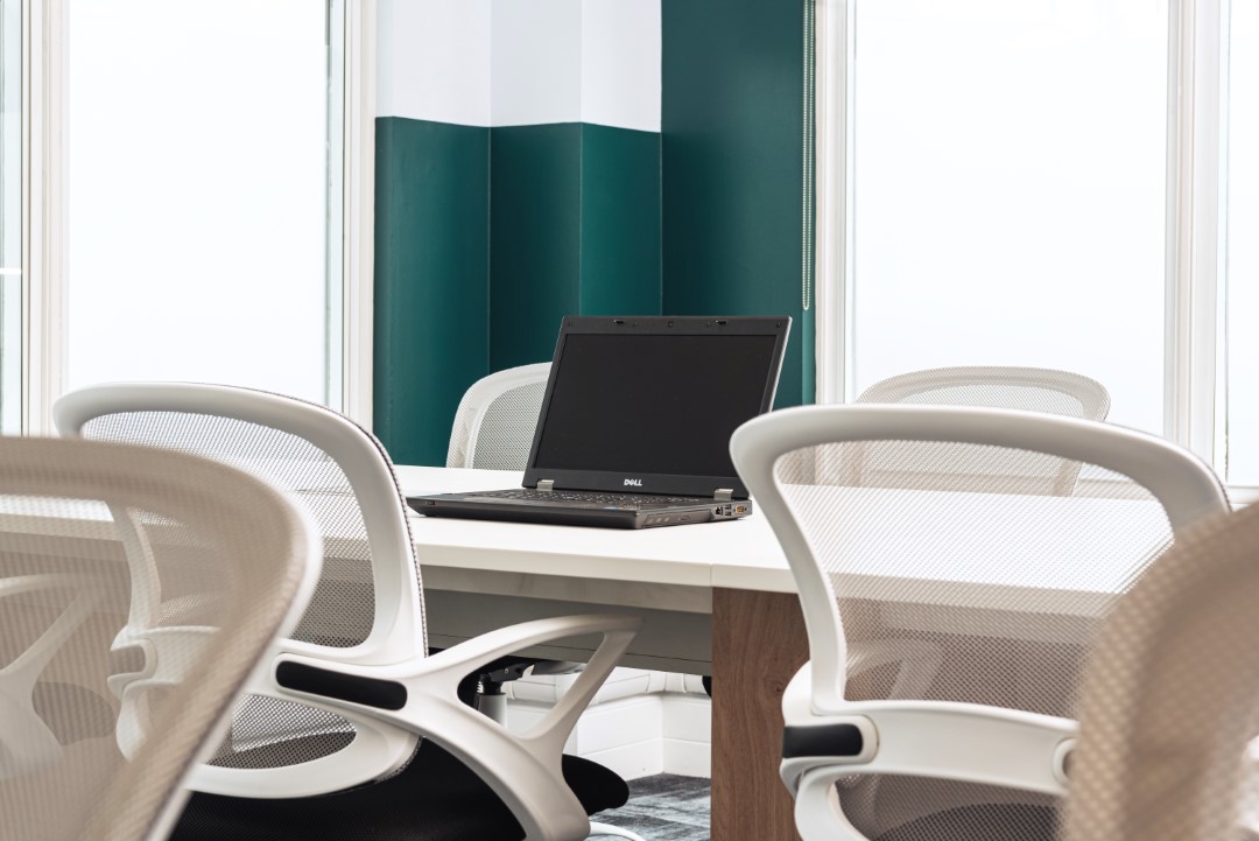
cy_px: 420
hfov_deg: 28.8
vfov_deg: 19.5
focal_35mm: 70
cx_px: 630
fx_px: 2449
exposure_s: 1/100
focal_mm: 70
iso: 200
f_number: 8
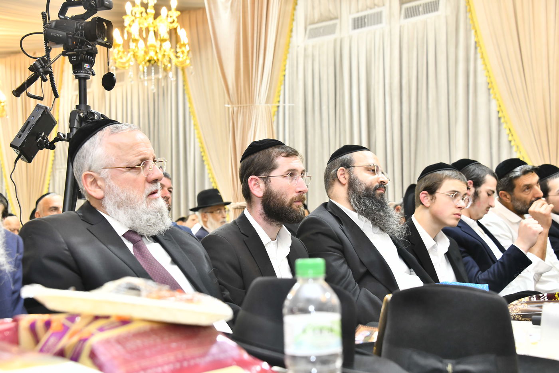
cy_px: 186
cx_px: 280
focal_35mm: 52
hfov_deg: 38.2
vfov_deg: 26.0
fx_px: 807
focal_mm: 52
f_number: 5.6
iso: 1250
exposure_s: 1/125
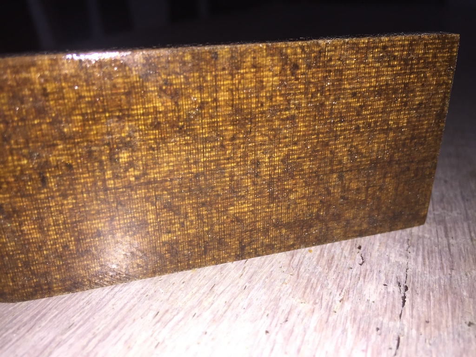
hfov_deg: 61.7
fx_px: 399
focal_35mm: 29
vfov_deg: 48.2
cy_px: 178
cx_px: 238
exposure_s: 1/295
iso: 32
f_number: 2.2
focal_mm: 4.15
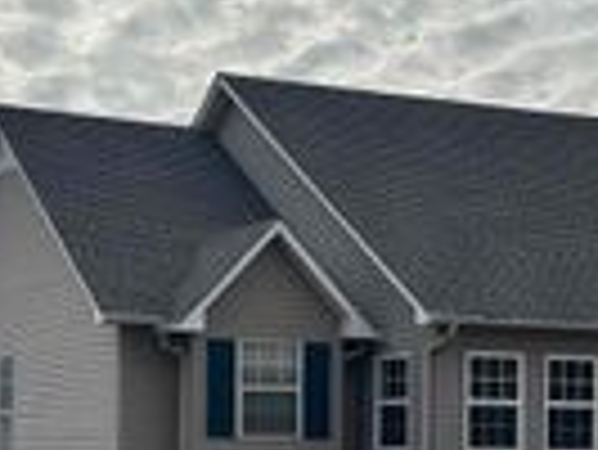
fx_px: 1556
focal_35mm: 90
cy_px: 448
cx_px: 252
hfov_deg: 21.7
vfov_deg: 16.1
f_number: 1.78
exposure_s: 1/13699
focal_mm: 6.86
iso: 80
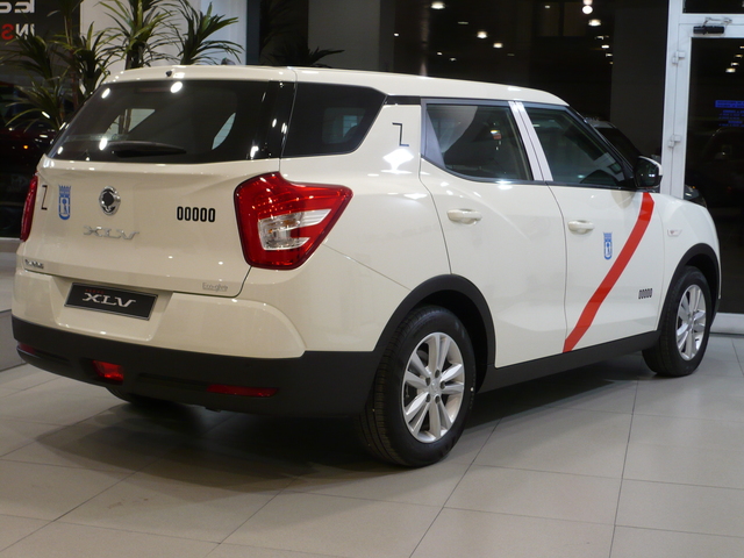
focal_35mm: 55
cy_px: 279
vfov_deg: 26.6
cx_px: 372
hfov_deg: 34.9
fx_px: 1182
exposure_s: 1/30
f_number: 3.5
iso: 125
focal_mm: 9.1
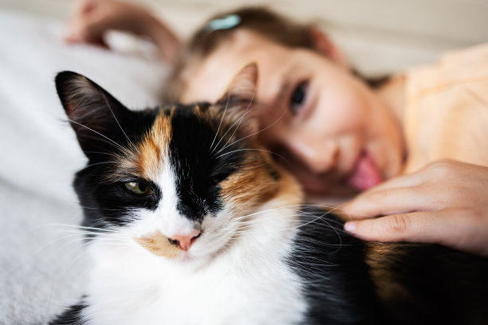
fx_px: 271
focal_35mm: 20
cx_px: 244
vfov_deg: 61.9
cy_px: 162
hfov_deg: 84.0
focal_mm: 20
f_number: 1.8
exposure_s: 1/250
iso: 500
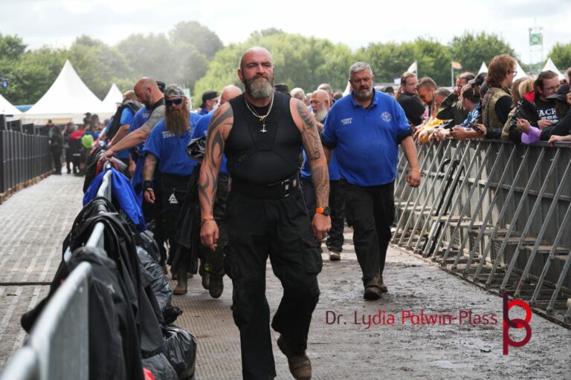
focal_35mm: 126
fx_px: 1998
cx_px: 286
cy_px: 190
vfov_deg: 10.9
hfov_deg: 16.3
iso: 100
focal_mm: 84
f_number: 5.6
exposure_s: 1/200
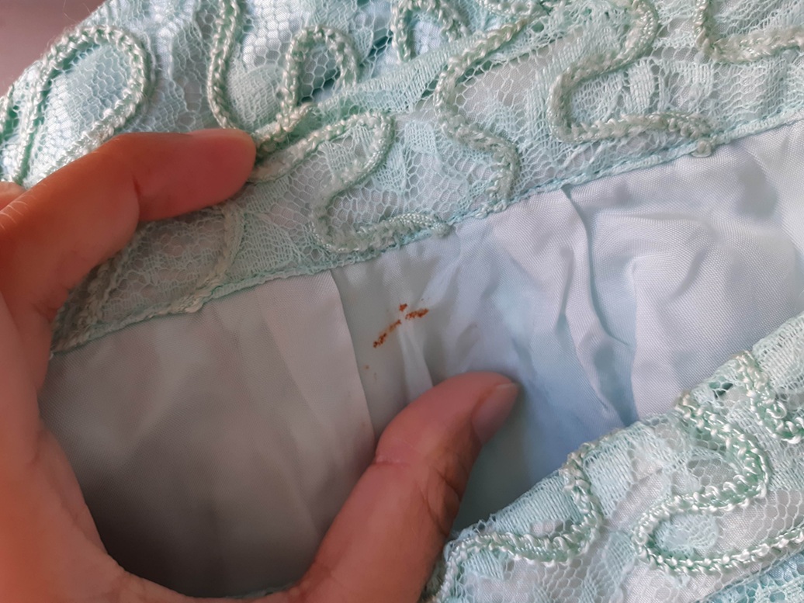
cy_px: 302
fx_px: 604
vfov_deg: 53.1
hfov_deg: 67.3
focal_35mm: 26
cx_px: 402
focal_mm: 3.92
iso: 80
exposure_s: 1/100
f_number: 1.7
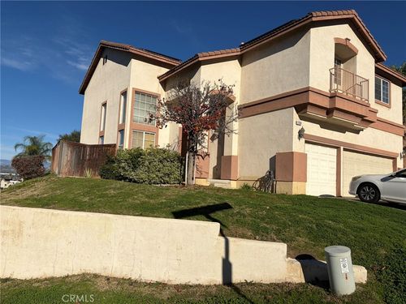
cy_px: 152
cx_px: 203
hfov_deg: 67.3
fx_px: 305
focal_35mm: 26
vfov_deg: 53.1
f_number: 1.6
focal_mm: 5.96
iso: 50
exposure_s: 1/8850
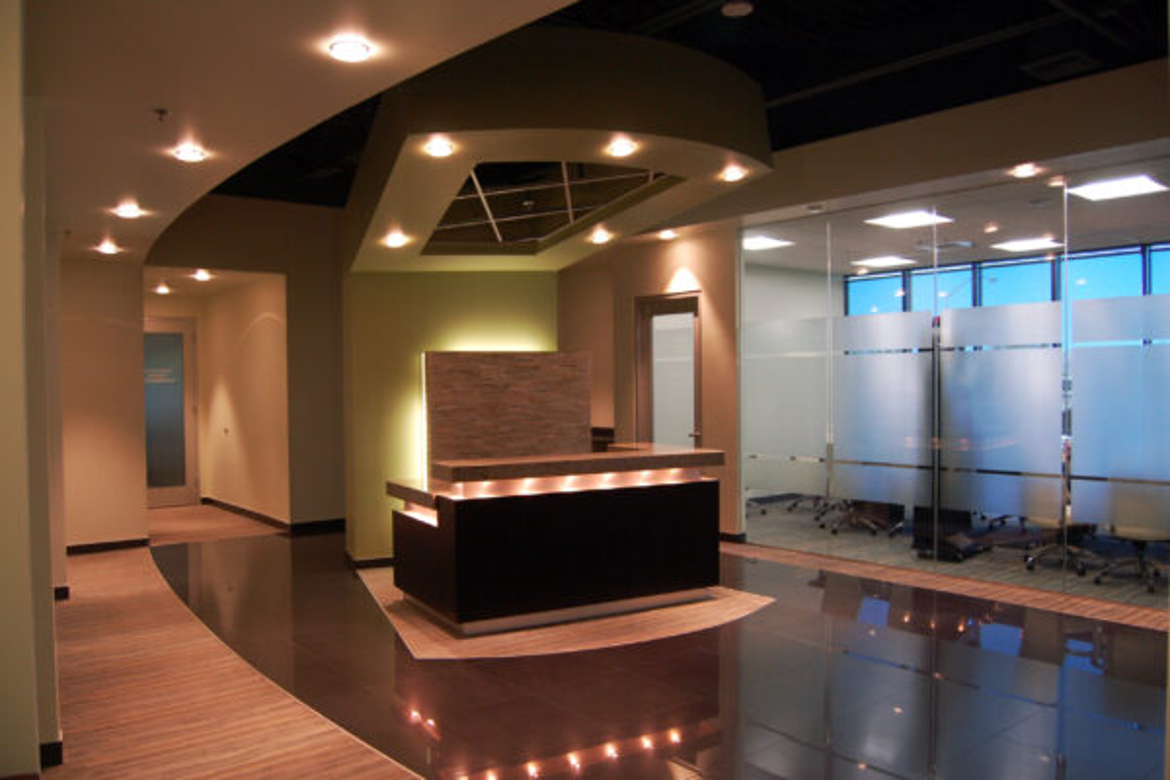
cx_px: 585
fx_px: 877
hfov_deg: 67.4
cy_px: 390
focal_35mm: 27
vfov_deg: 47.9
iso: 720
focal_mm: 18
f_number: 3.5
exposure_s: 1/30
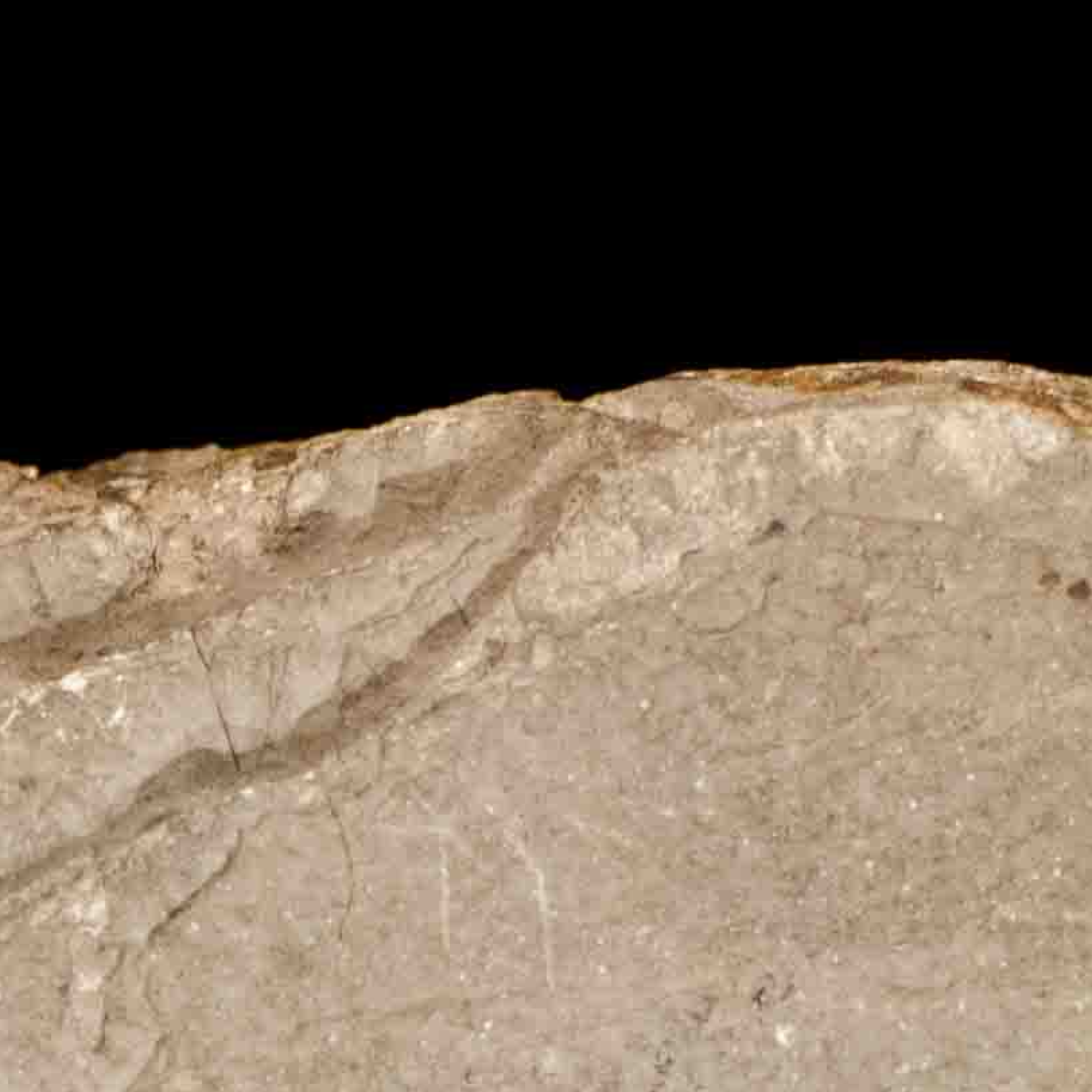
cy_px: 2021
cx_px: -175
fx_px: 16560
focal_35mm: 464
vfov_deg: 3.7
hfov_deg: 3.8
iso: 800
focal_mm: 60
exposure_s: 1/200
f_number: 3.3
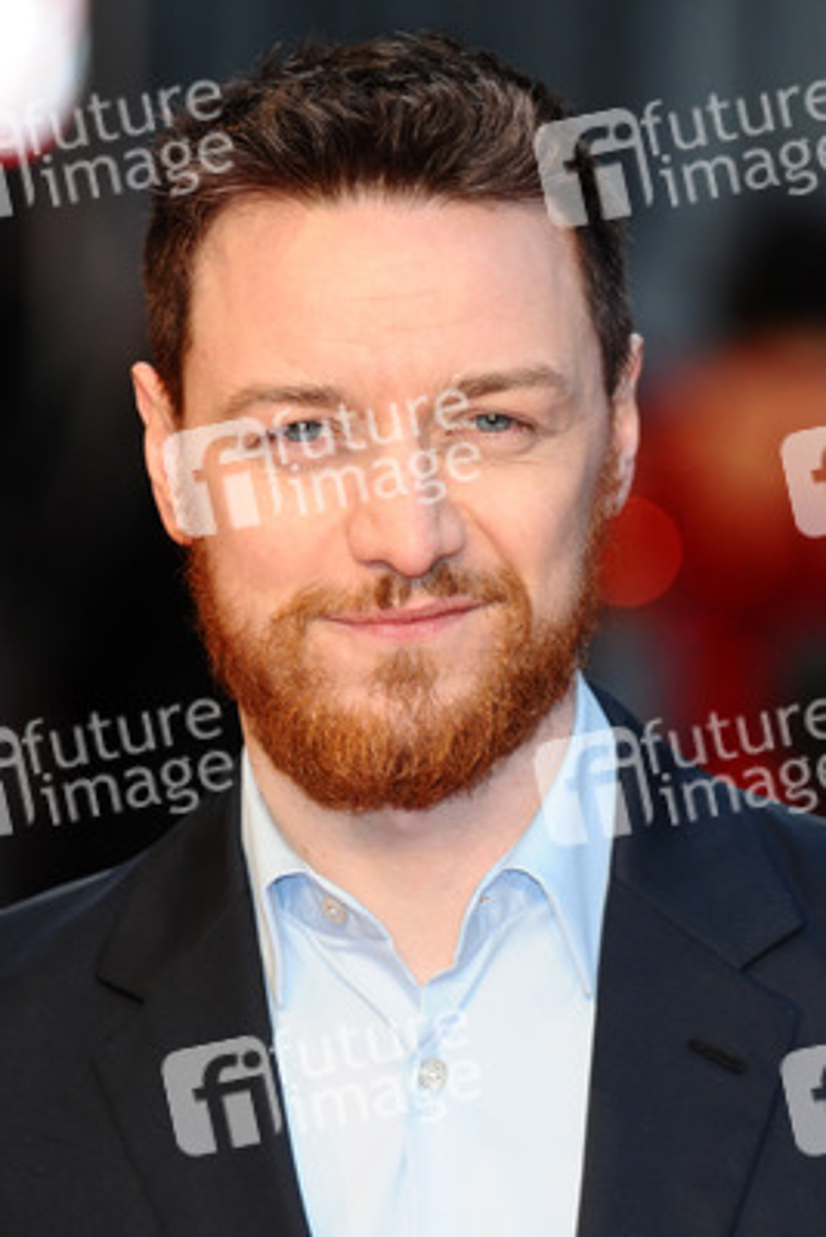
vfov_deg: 6.9
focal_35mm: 300
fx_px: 10315
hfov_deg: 4.6
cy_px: 618
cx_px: 413
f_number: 4.5
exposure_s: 1/200
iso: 320
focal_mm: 200
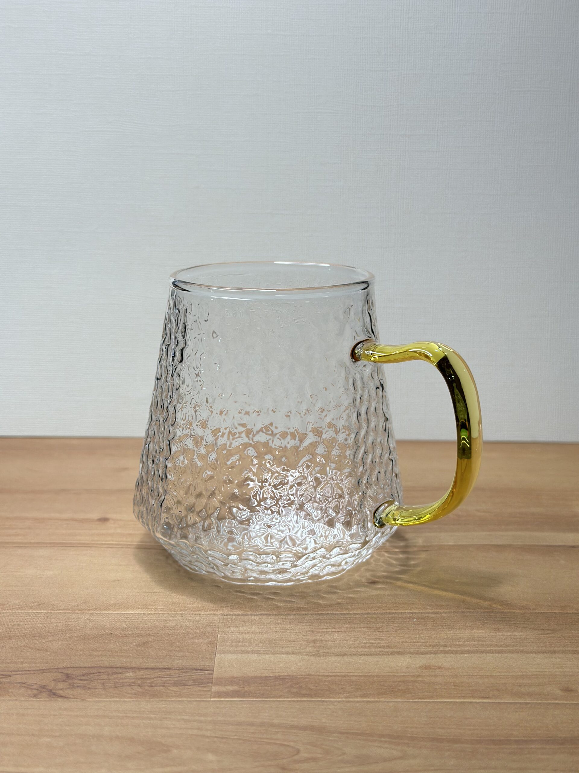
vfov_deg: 39.7
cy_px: 386
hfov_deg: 30.3
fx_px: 1070
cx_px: 290
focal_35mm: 48
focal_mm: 6.86
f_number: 1.78
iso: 64
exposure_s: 1/153
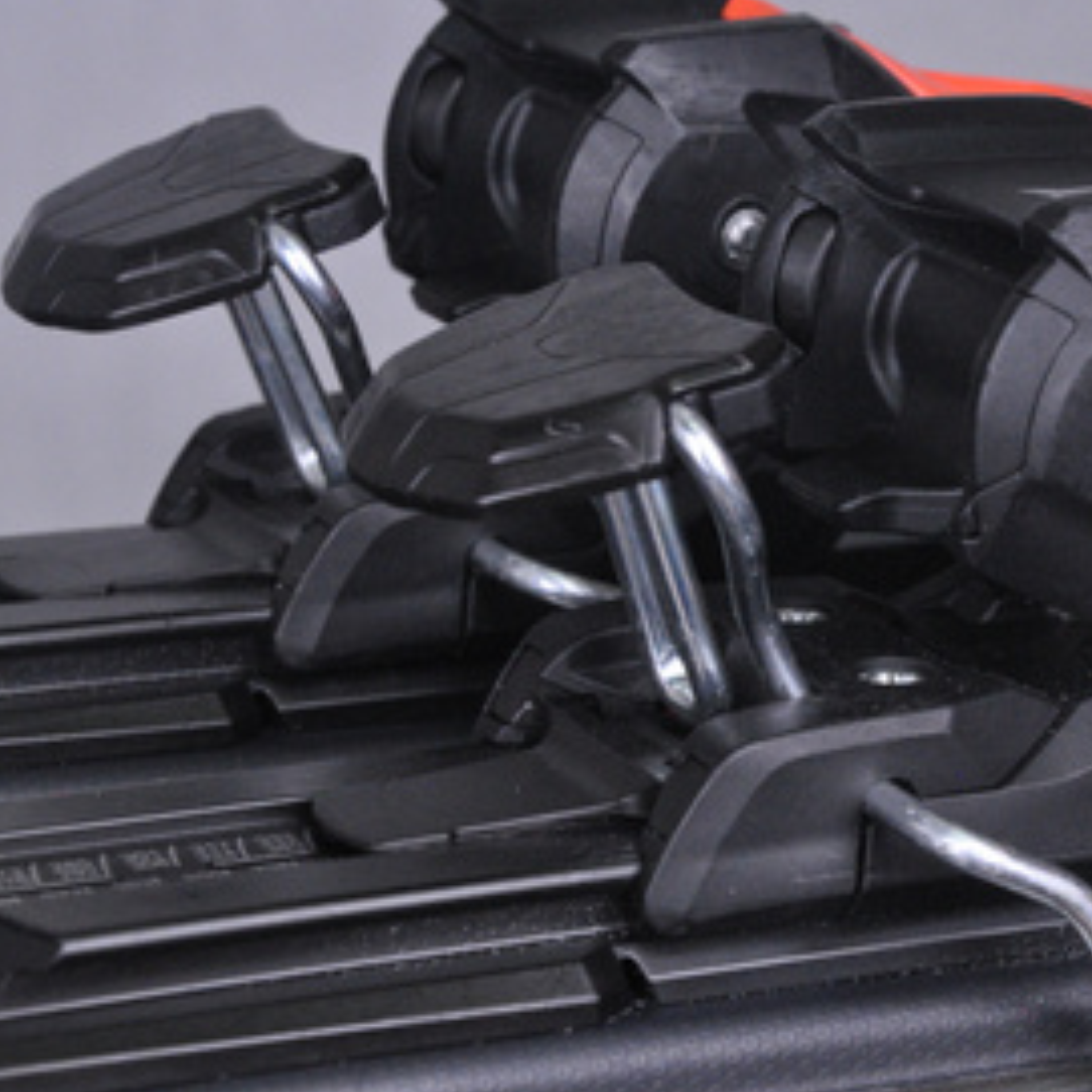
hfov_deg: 11.8
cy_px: 562
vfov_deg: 11.8
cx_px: 891
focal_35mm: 148
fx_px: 5282
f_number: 9.5
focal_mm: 70
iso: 3200
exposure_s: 1/125
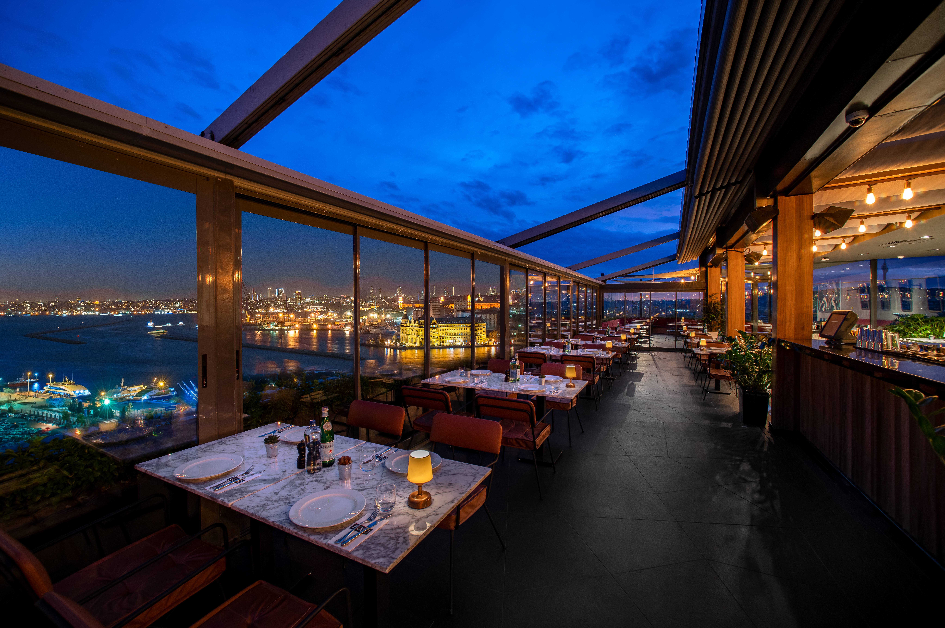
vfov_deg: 81.1
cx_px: 472
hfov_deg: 104.3
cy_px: 314
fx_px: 367
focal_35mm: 14
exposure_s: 2
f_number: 8
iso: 200
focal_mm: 14
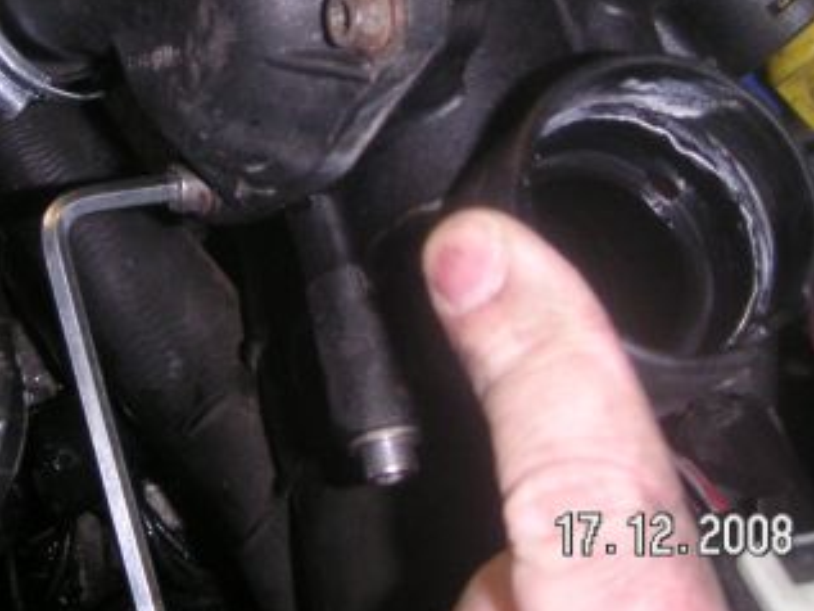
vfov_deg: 20.1
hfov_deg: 26.5
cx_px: 152
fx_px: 1694
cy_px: 69
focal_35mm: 72
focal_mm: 6
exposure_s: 1/45
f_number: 2.8
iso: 160
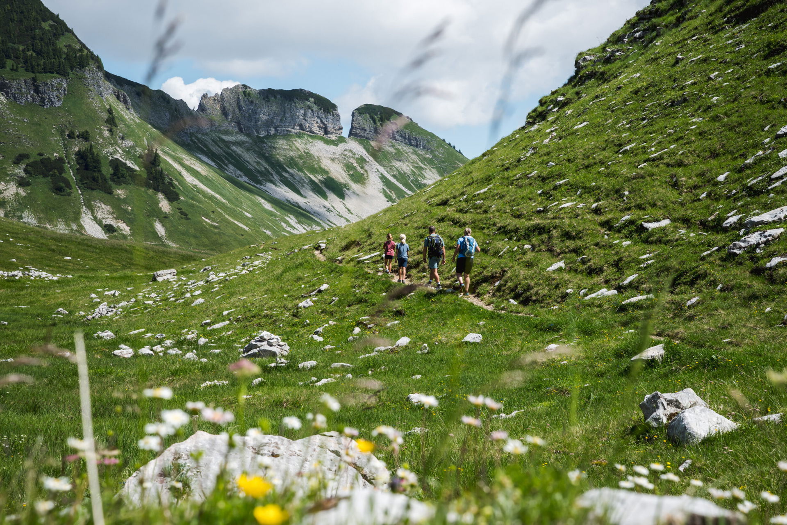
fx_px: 1530
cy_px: 262
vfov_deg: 19.5
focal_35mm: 70
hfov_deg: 28.8
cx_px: 394
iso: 100
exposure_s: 1/320
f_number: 11
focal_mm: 70
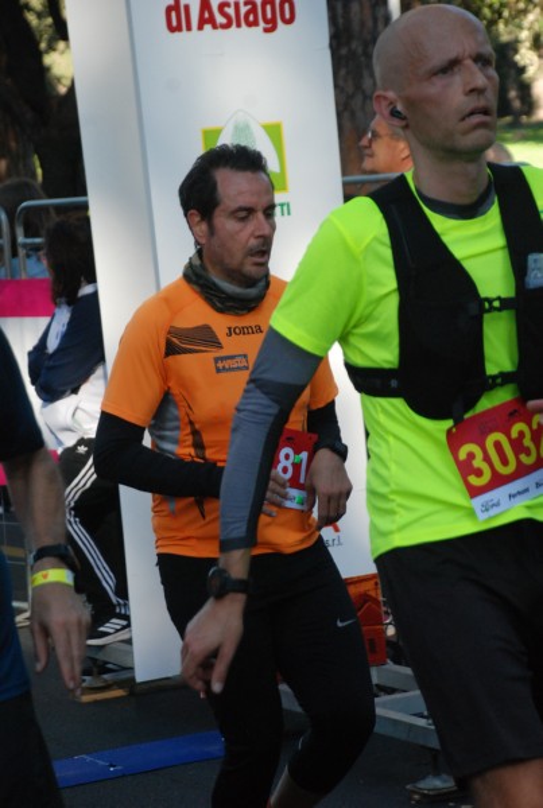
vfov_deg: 15.2
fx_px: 3038
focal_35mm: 135
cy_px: 404
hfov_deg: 10.2
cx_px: 272
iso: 1000
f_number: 5.6
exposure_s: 1/400
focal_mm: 90
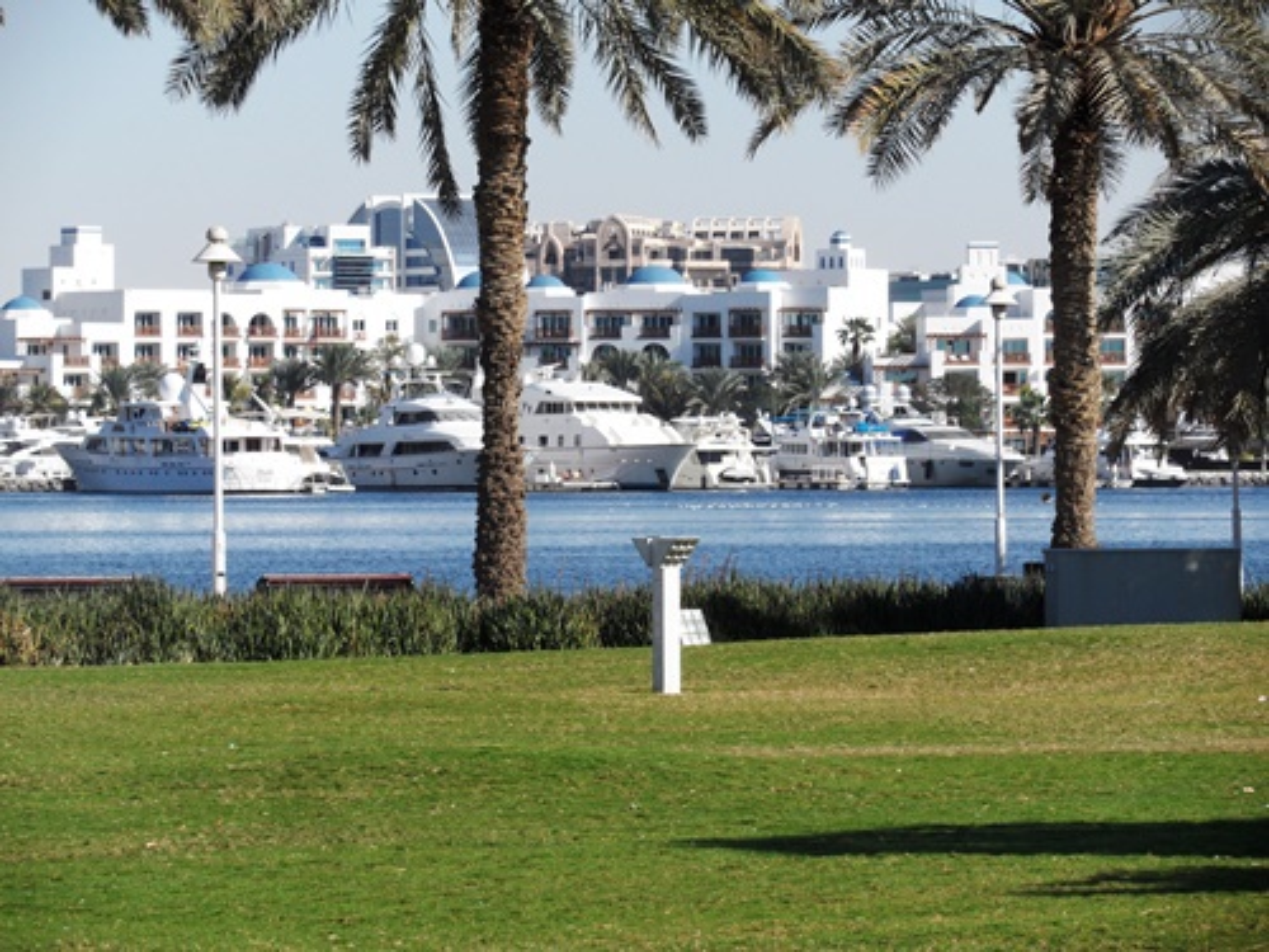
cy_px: 476
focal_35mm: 210
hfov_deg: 9.4
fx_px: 7698
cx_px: 634
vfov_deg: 7.1
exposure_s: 1/350
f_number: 6.5
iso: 80
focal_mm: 34.8
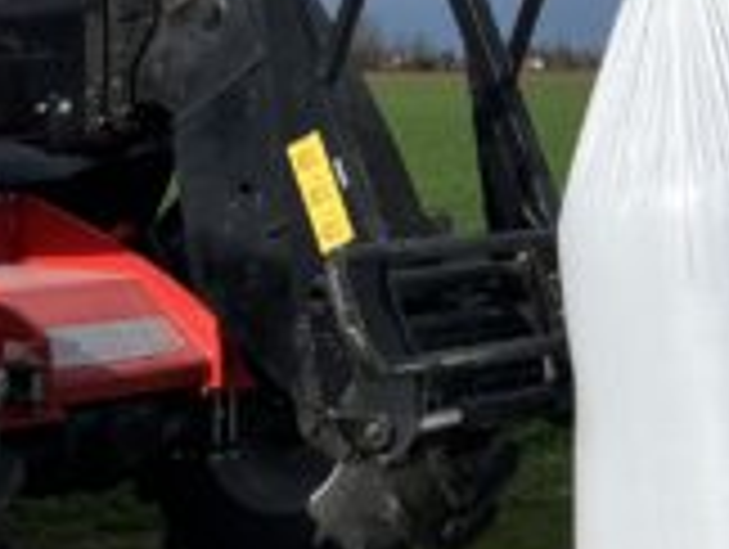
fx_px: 2531
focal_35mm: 120
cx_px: 963
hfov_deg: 15.5
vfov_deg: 12.3
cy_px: 50
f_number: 1.8
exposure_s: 1/3472
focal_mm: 3.99
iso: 32
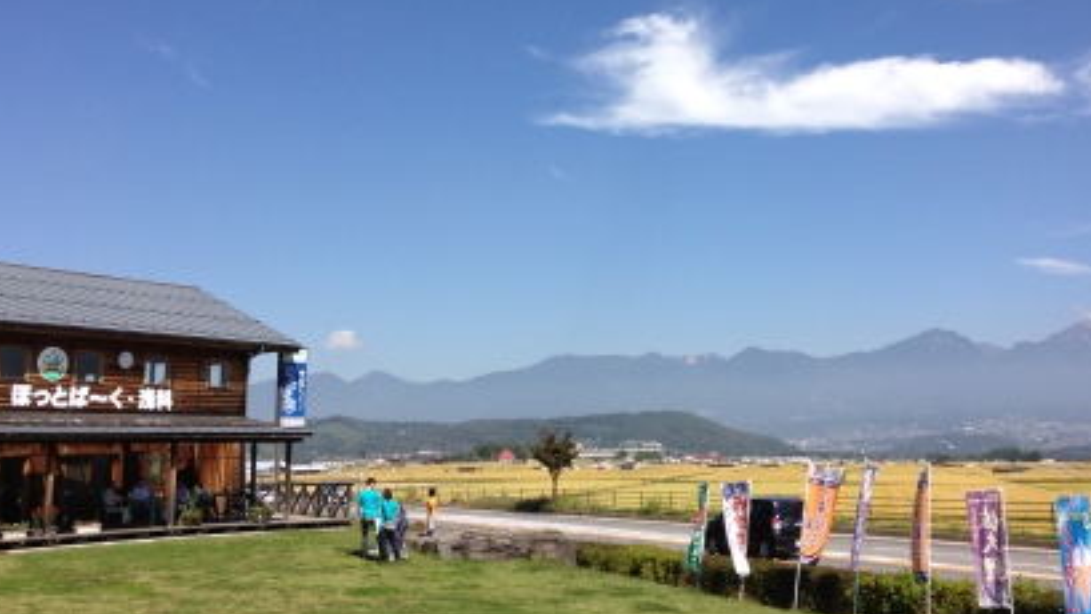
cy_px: 255
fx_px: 1273
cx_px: 582
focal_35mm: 44
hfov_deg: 46.4
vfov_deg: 27.1
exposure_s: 1/1534
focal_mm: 4.13
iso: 50
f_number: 2.4
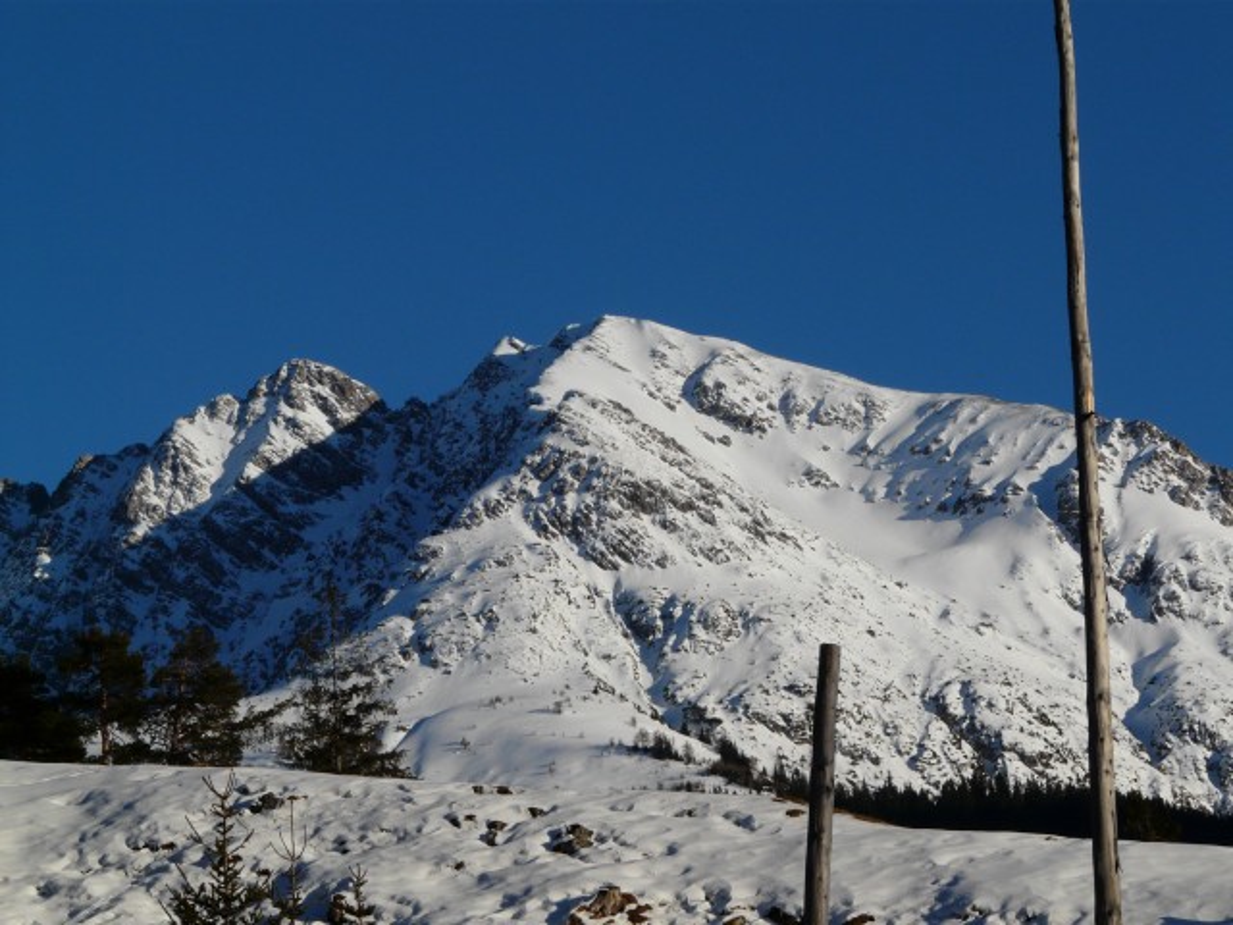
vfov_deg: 10.7
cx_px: 616
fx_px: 4915
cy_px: 462
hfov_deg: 14.3
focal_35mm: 138
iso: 100
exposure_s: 1/400
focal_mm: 22.6
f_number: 8
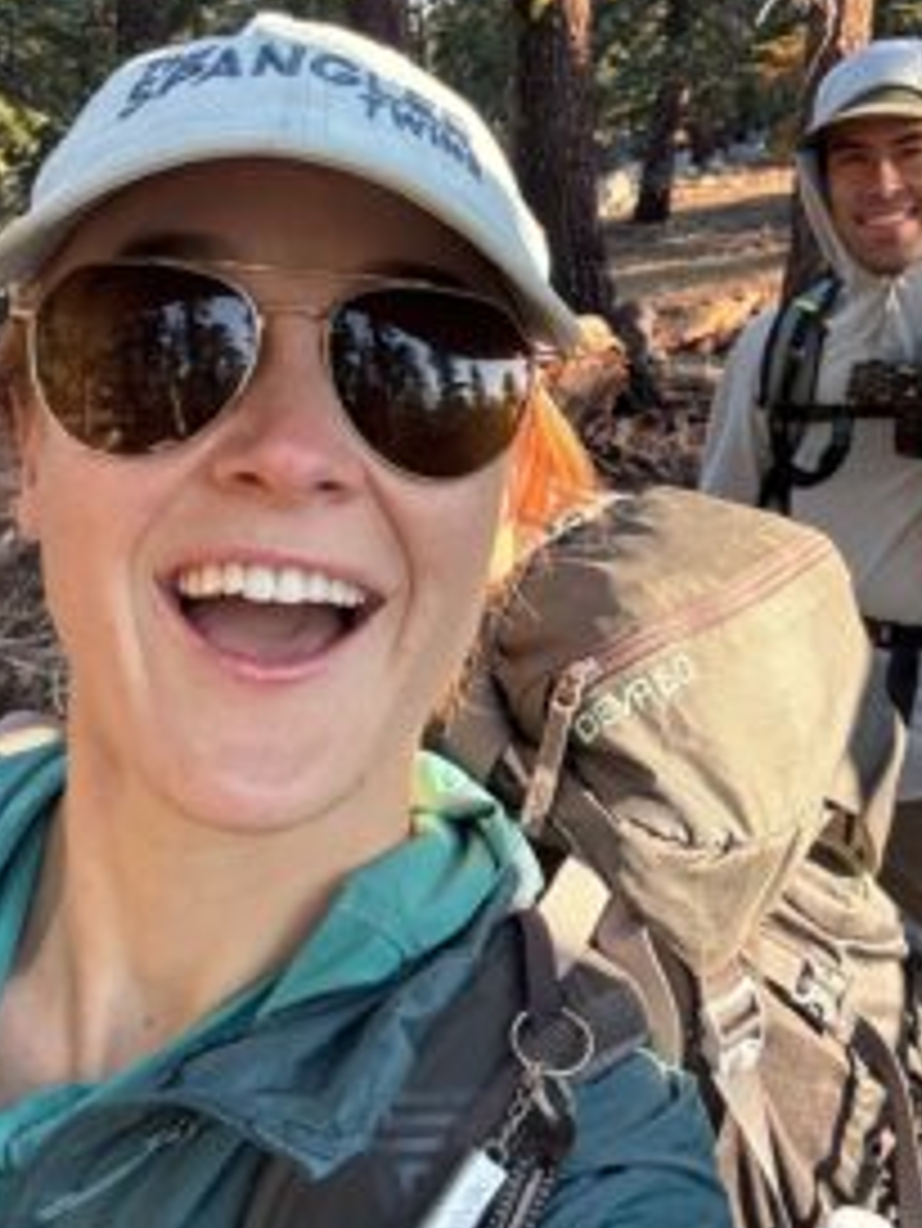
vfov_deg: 42.9
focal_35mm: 44
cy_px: 544
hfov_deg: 32.9
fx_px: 1561
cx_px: 499
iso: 40
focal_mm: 2.69
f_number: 1.9
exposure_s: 1/131
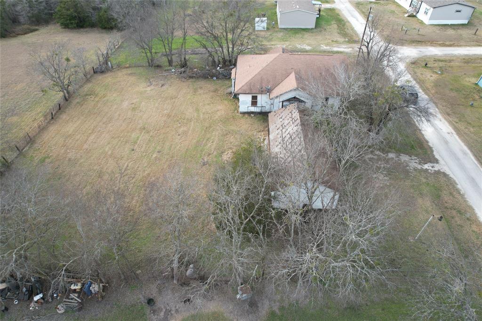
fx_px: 294
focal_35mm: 22
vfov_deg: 57.2
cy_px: 160
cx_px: 241
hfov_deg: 78.6
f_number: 2.8
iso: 100
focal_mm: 8.38
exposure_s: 1/350
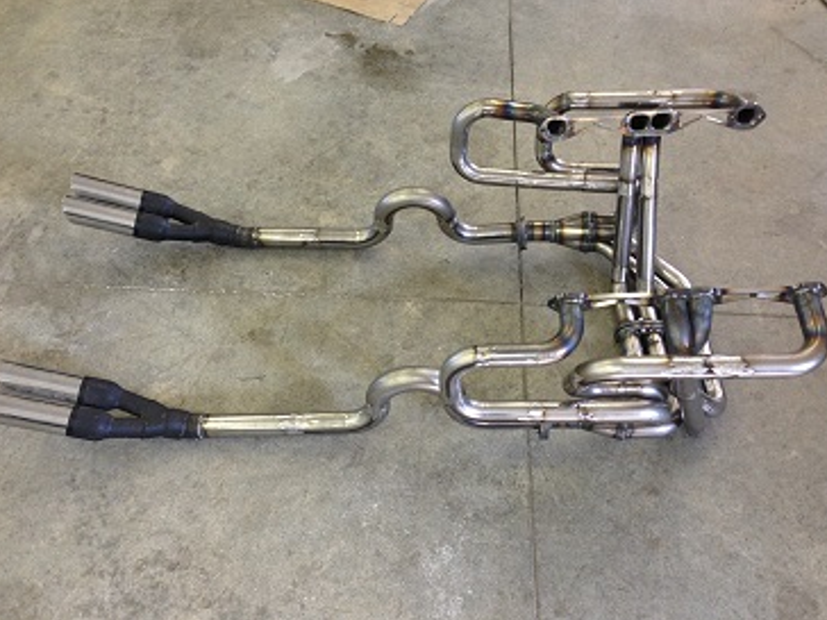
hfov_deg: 54.0
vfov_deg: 41.8
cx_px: 415
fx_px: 812
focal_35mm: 34
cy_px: 315
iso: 64
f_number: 2.4
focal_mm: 4.13
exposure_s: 1/20
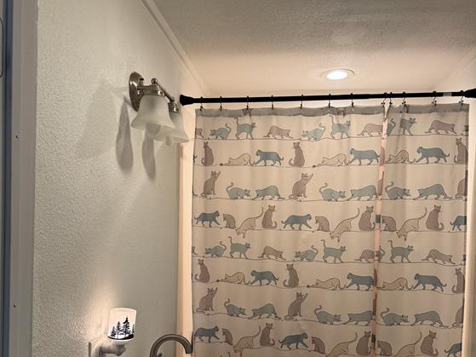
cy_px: 219
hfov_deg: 55.4
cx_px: 232
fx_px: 454
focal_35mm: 33
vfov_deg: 42.7
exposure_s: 1/120
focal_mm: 6.76
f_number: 1.78
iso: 200
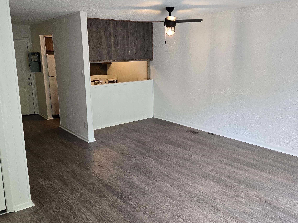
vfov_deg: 45.4
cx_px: 159
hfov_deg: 58.3
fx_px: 267
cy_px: 101
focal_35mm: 31
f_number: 1.8
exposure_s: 1/120
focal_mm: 5.4
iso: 200
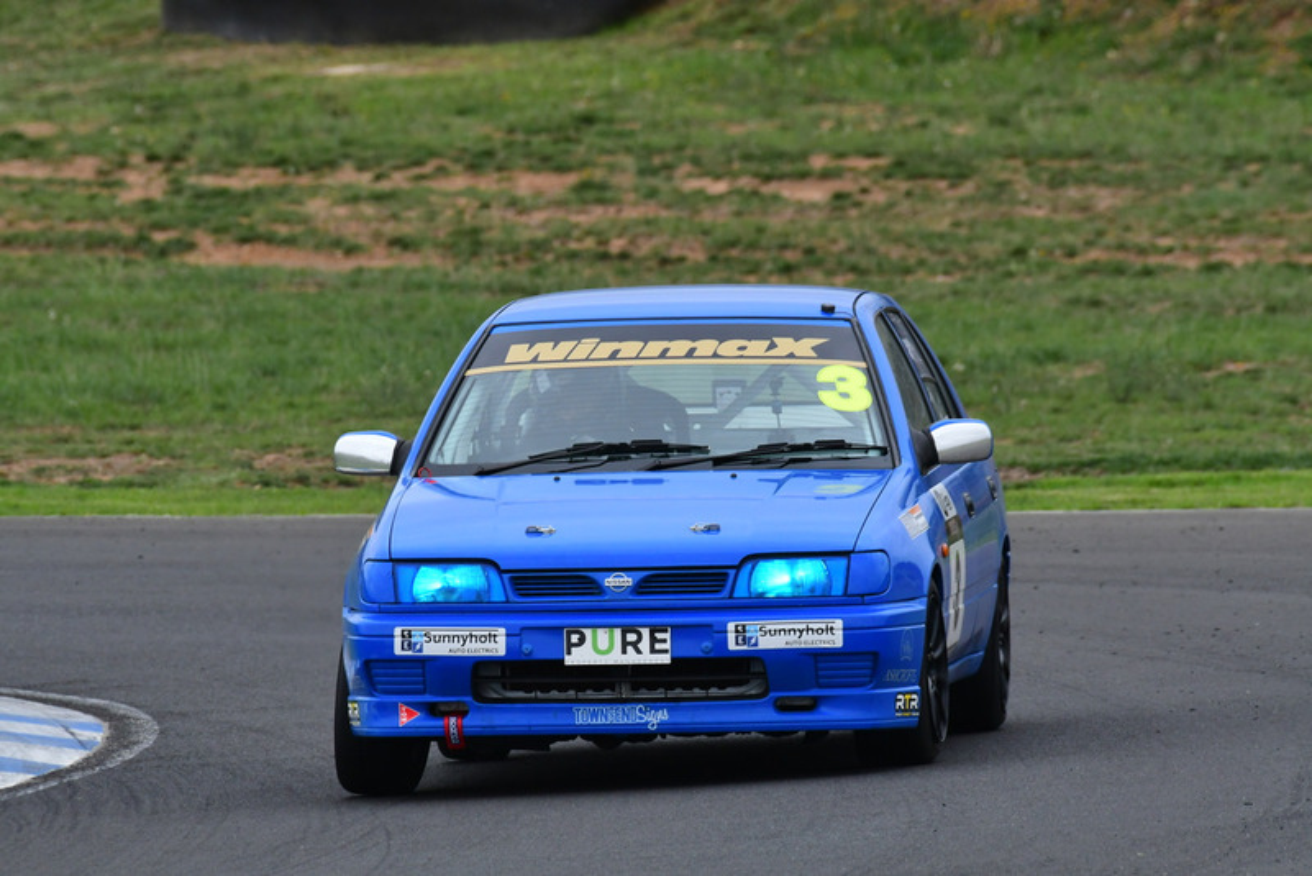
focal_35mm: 750
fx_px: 27342
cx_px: 656
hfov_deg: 2.7
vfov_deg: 1.8
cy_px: 438
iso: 1000
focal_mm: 500
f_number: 11
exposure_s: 1/640
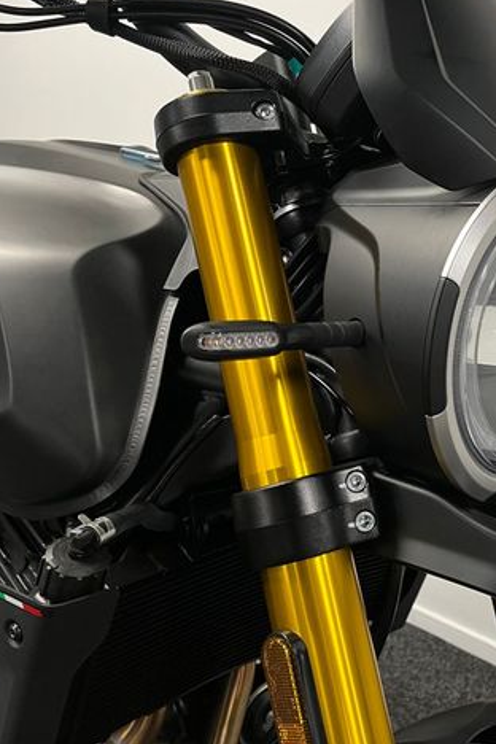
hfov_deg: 34.2
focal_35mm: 37
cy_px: 364
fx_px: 765
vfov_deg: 51.9
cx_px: 432
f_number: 1.6
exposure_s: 1/50
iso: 125
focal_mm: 5.1
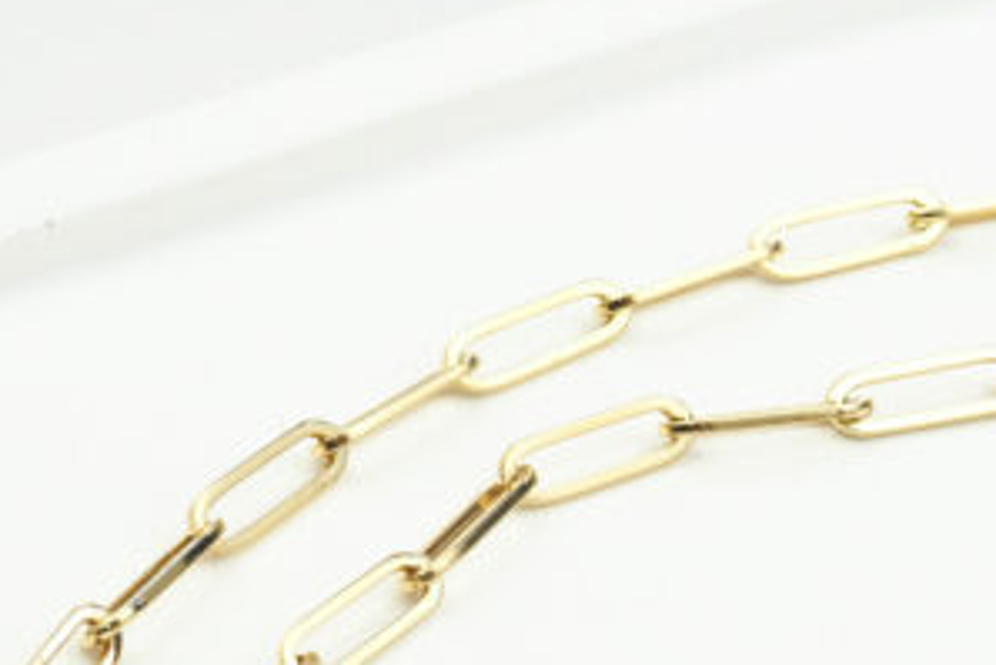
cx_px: 485
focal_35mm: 251
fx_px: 6947
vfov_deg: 5.5
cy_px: 735
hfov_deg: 8.2
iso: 500
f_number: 13
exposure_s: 1/40
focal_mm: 60
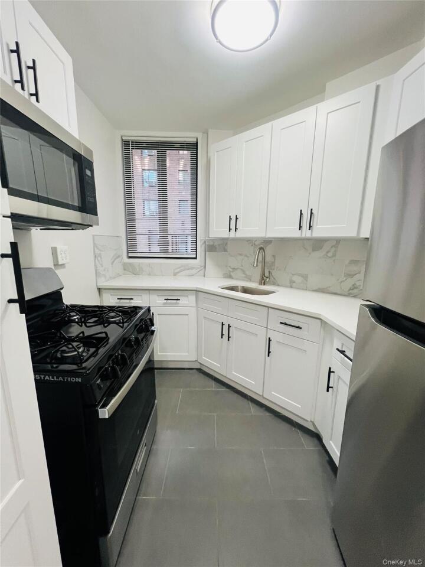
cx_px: 212
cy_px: 284
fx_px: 213
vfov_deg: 106.2
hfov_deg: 89.9
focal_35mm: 13
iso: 250
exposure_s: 1/120
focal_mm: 1.57
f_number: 1.8
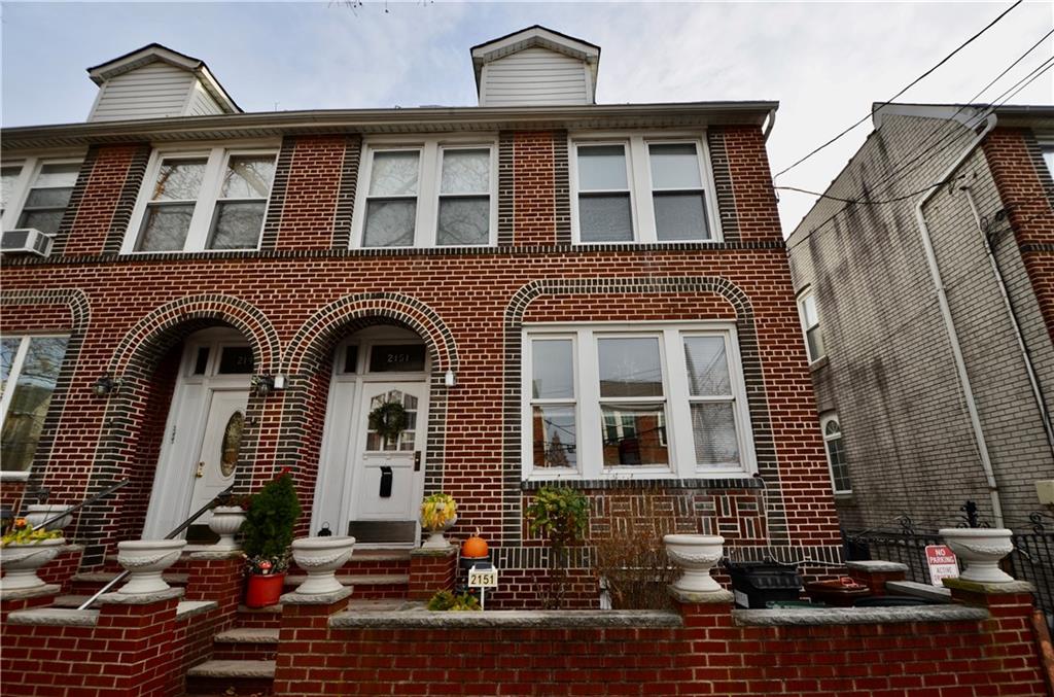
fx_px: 438
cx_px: 527
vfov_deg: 77.0
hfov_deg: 100.5
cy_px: 348
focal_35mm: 15
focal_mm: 10
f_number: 7.1
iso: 100
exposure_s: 1/200
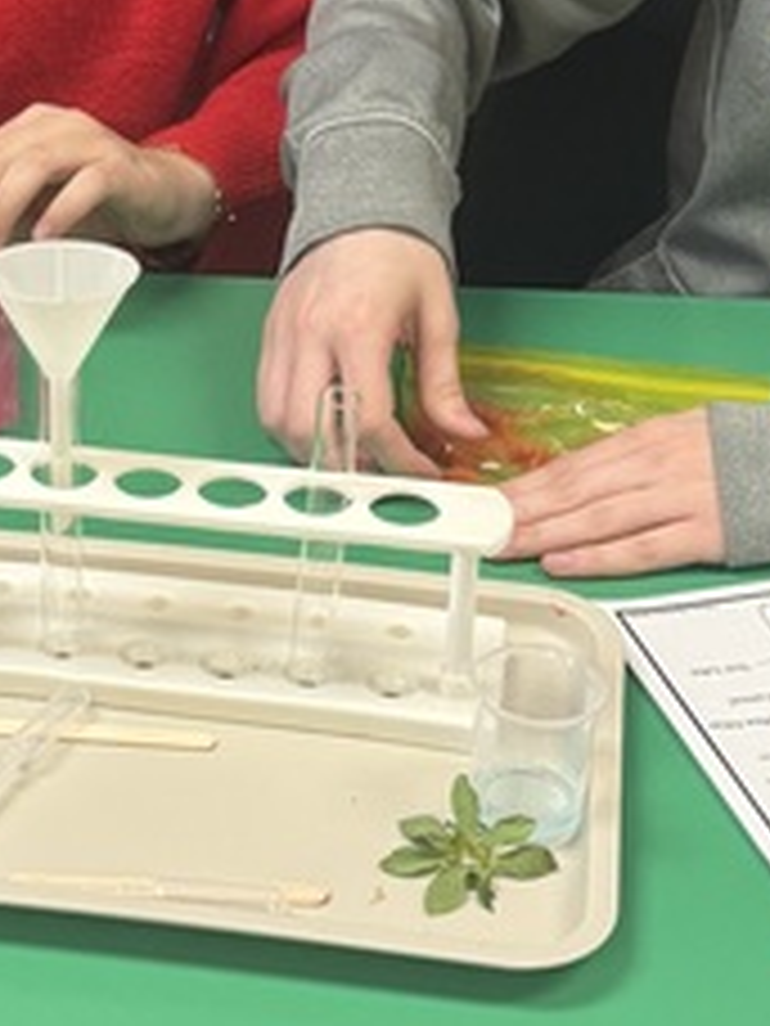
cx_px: 45
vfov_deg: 18.1
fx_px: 3203
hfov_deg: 13.6
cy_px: 256
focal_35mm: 108
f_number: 1.78
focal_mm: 6.76
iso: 160
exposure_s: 1/120
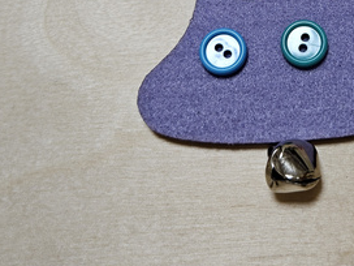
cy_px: -44
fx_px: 562
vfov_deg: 24.4
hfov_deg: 33.7
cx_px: 293
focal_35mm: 55
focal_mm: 5.4
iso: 100
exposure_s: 1/100
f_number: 1.8
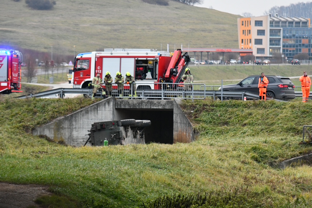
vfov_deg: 6.8
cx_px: 156
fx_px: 1751
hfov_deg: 10.2
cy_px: 104
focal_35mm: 202
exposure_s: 1/500
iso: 2000
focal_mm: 135
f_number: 2.8
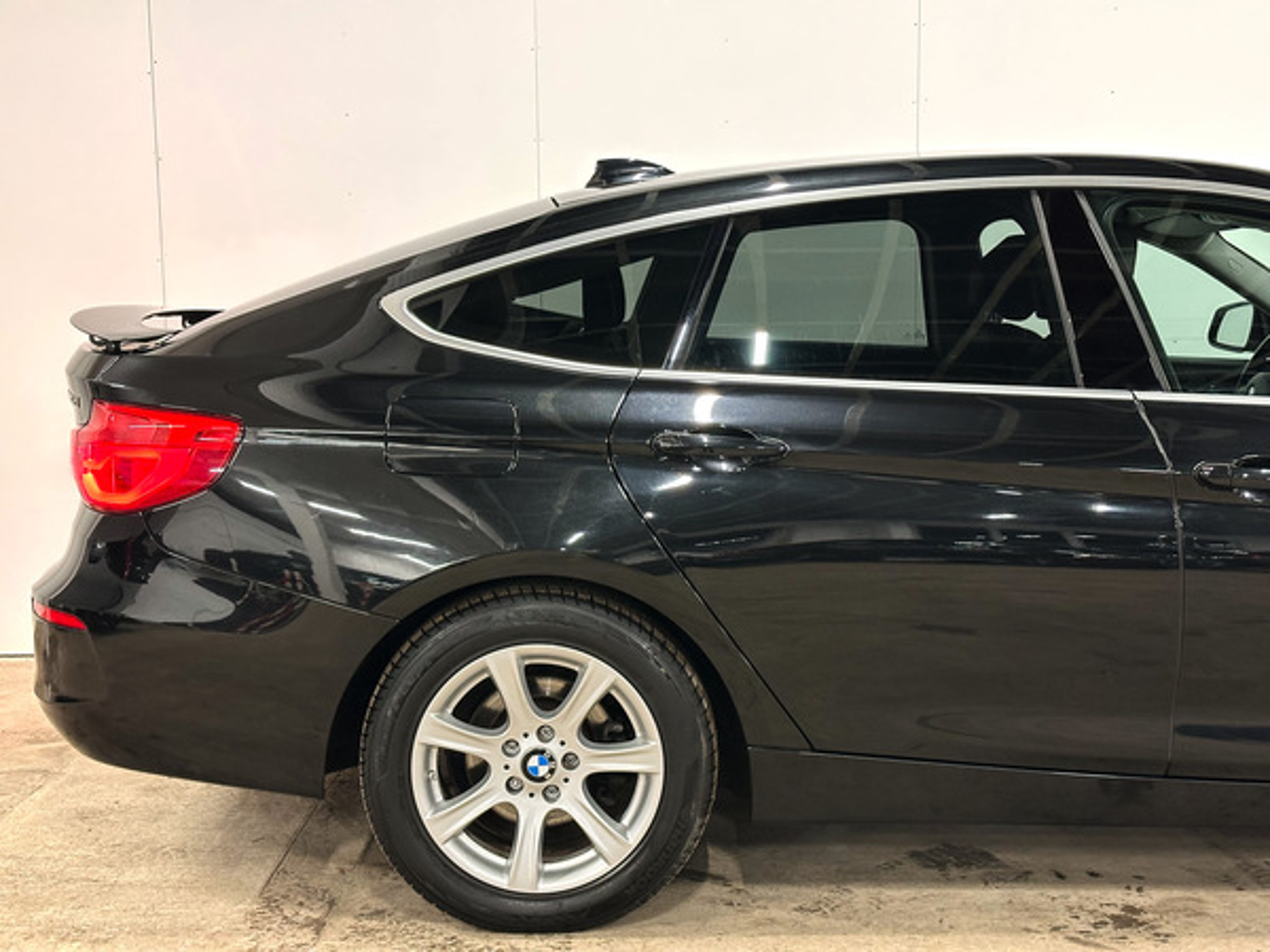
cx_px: 635
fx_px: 1761
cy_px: 476
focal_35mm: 48
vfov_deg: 30.3
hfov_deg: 39.7
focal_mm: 6.86
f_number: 1.8
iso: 320
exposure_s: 1/35
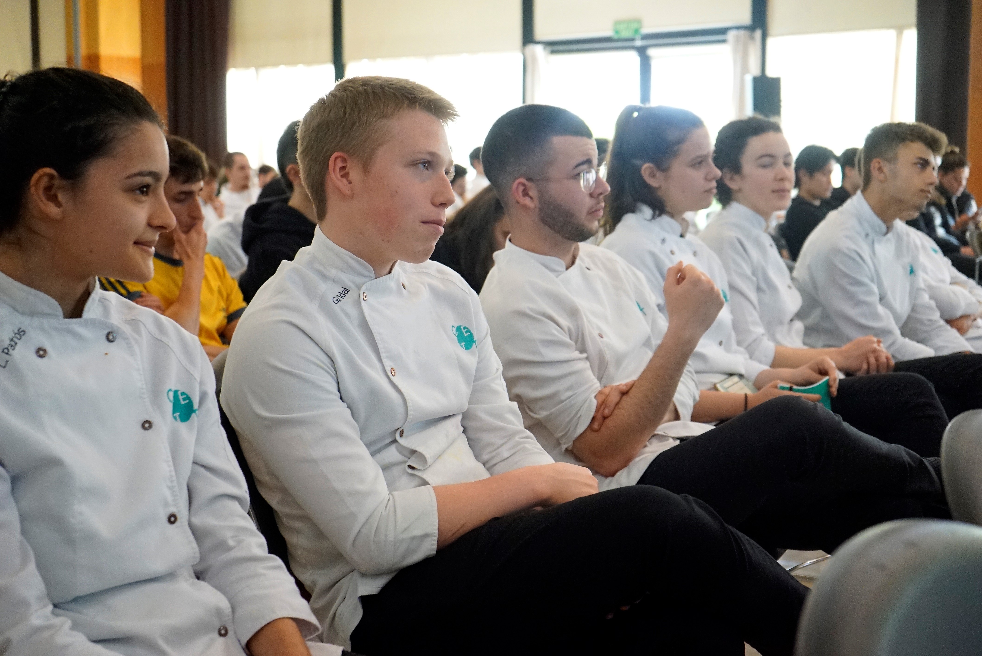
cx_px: 491
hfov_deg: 41.1
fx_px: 1310
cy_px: 328
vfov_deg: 28.1
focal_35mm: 48
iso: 12800
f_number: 4.5
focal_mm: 48
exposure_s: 1/200
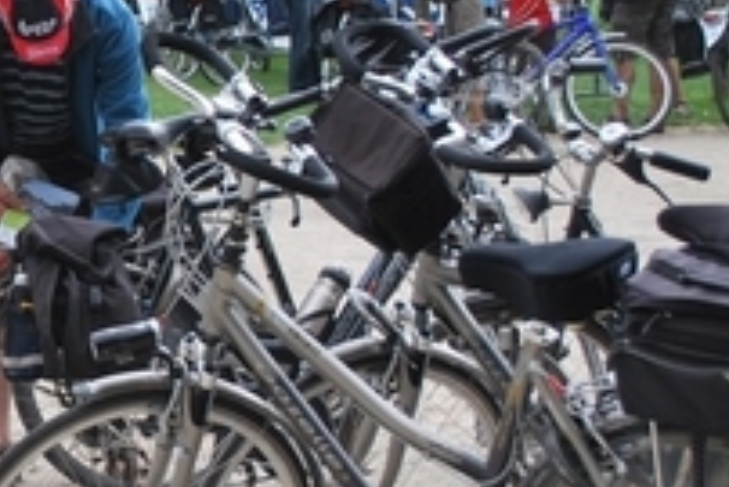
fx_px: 2624
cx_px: -209
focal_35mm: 129
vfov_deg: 10.6
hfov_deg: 15.1
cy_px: 168
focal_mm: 29
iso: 200
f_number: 5
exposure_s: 1/100
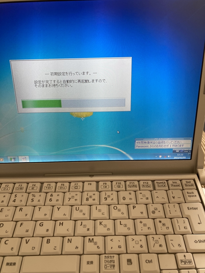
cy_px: 136
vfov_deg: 63.4
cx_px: 102
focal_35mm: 28
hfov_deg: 49.7
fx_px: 221
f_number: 1.8
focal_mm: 3.99
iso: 50
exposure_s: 1/60
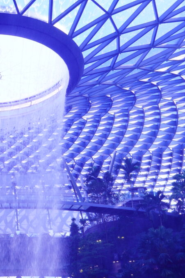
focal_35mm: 59
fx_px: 455
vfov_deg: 33.9
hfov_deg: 21.9
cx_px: -13
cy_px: 139
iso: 100
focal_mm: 26
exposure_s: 1/80
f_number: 6.3
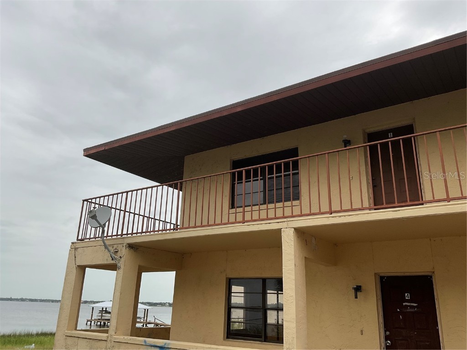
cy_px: 175
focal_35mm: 29
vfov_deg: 48.2
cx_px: 234
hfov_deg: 61.7
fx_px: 391
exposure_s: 1/2538
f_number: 1.8
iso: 16
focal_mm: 3
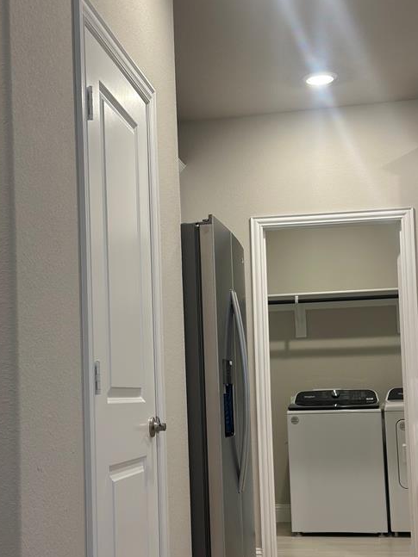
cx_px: 195
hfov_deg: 25.6
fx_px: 918
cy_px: 314
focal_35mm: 57
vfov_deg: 33.7
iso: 80
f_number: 1.78
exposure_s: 1/60
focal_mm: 6.86
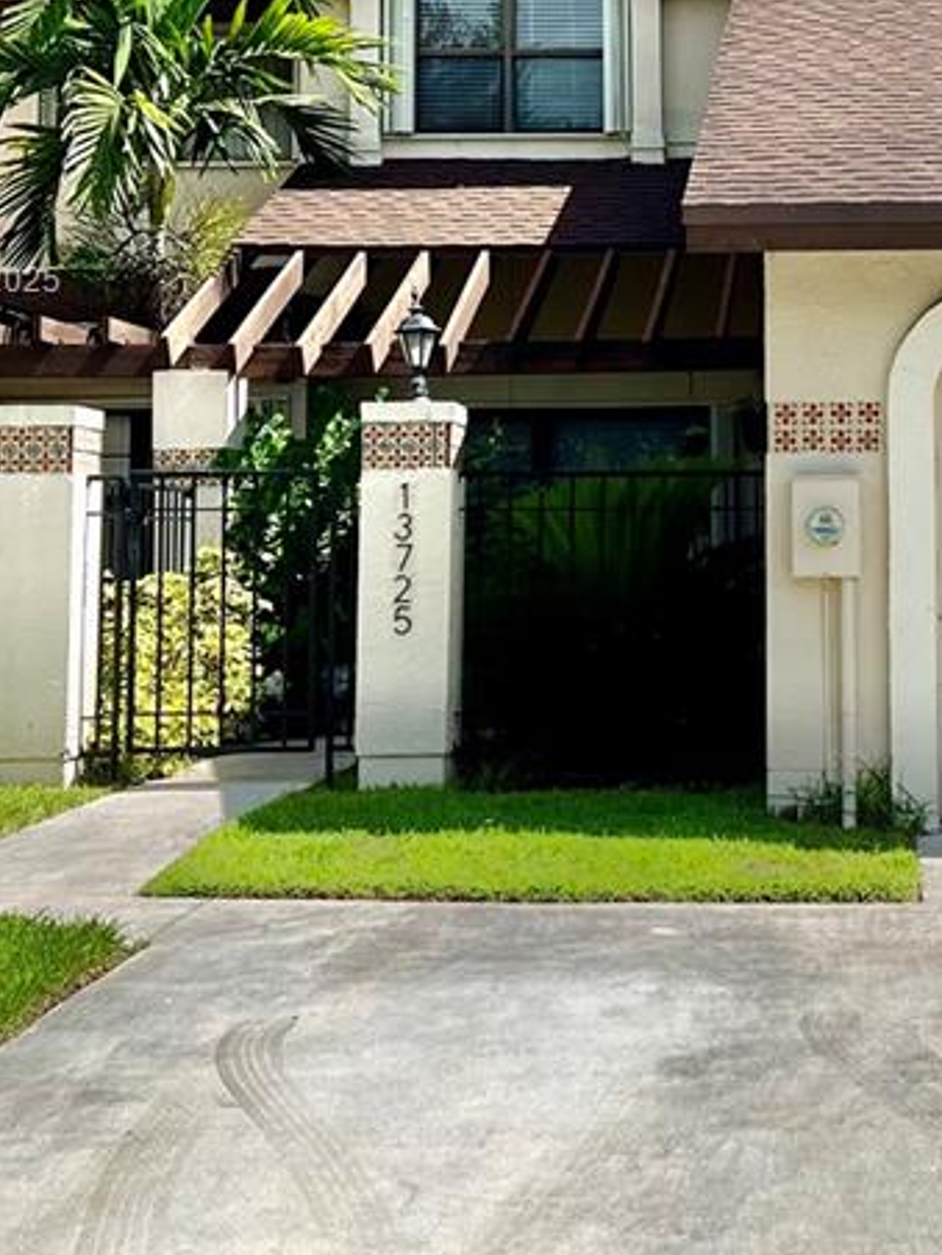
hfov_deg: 21.0
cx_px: 803
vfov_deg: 27.7
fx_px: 2504
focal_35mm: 69
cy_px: 283
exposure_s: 1/6211
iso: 50
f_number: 1.5
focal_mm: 5.7
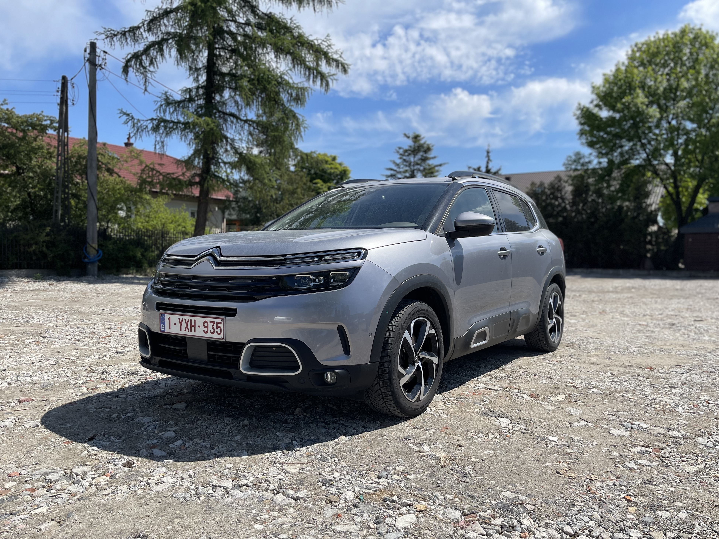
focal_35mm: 27
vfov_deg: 51.3
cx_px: 373
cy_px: 277
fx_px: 561
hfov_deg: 65.3
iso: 50
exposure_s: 1/5376
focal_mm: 5.1
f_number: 1.6
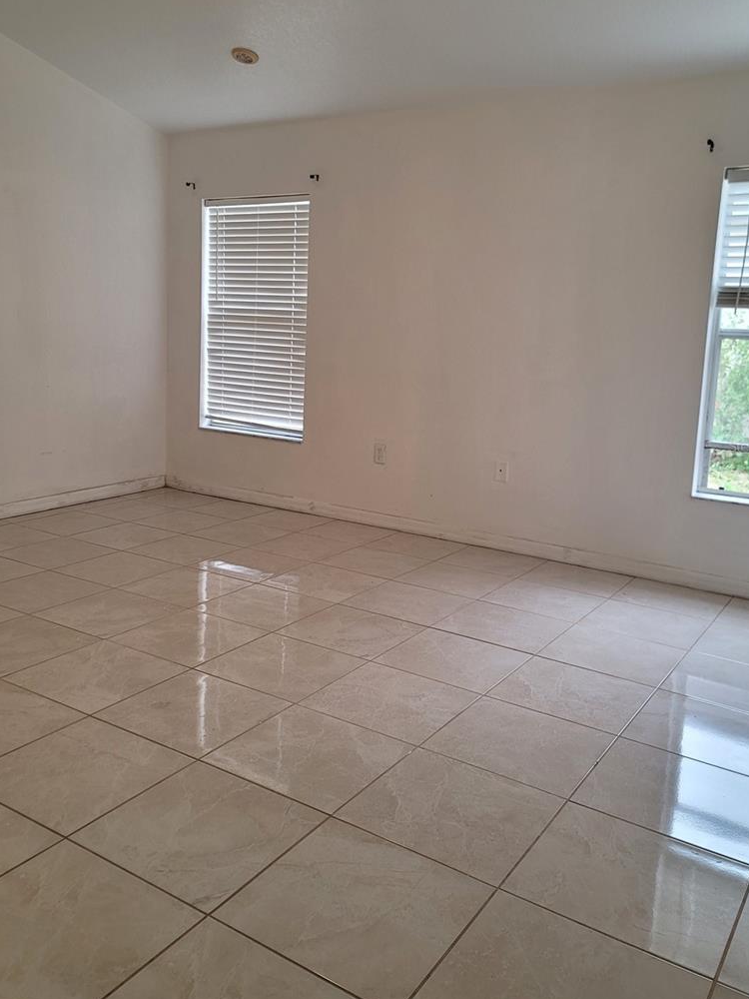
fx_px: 865
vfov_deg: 59.8
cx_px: 350
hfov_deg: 46.8
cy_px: 446
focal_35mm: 30
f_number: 1.8
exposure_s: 1/120
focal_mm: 7
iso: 125
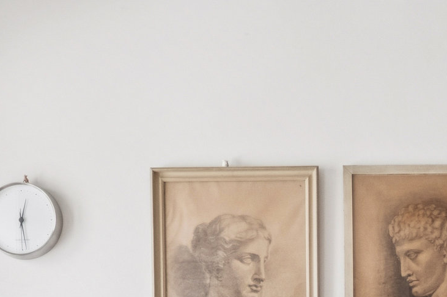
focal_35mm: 78
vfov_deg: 16.4
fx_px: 968
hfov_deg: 25.8
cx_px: 308
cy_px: 405
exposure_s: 1/15
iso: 800
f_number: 8
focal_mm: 12.6
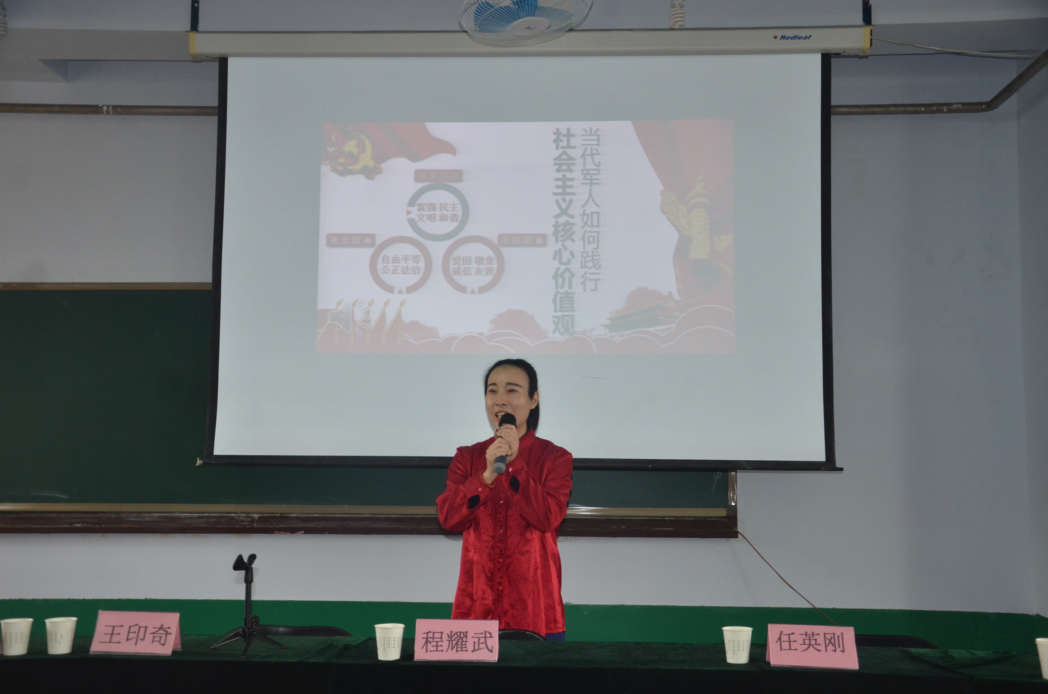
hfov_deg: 46.5
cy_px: 347
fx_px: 1220
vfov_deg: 31.8
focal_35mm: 42
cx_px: 524
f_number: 4
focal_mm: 28
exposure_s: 1/60
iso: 800
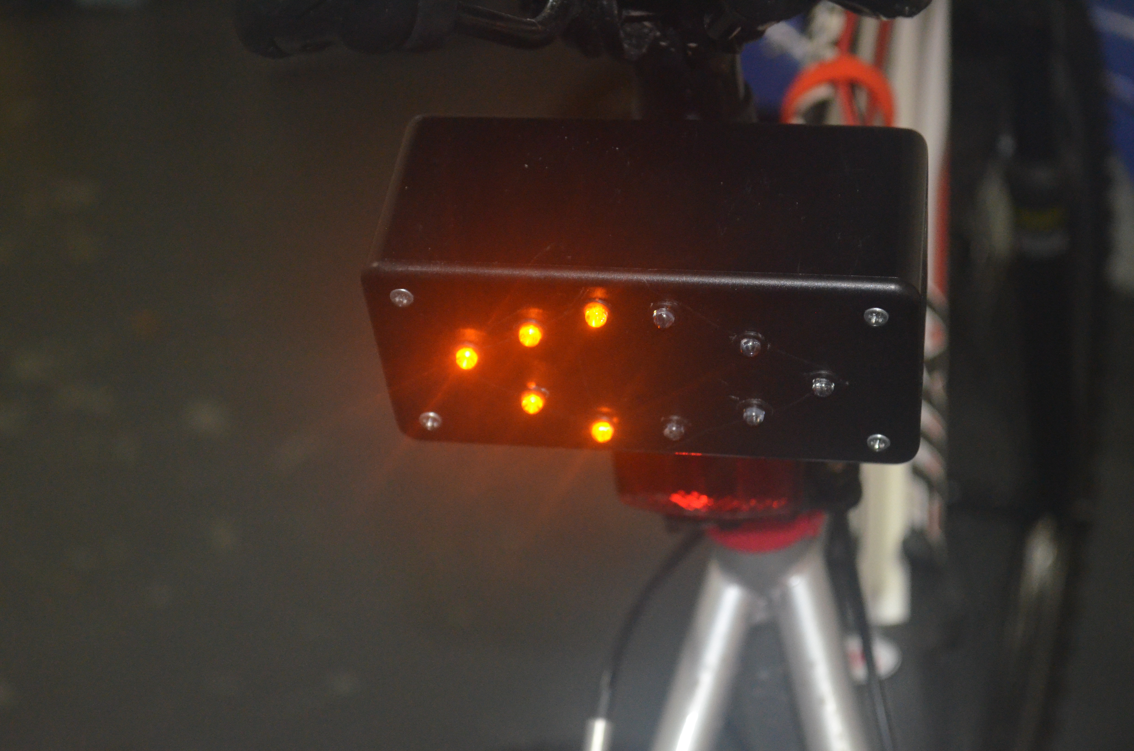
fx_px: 2593
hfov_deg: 24.7
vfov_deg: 16.5
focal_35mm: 82
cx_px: 567
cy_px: 376
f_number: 5.6
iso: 3200
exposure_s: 1/60
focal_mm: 55
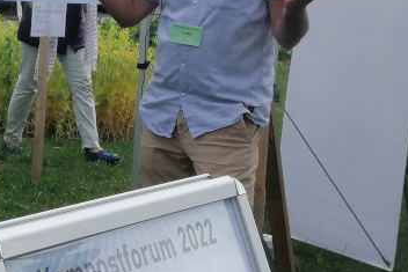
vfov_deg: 10.3
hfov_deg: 15.2
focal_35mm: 133
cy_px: 127
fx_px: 1508
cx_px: 45
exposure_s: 1/1656
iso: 50
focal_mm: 3.95
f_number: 1.8
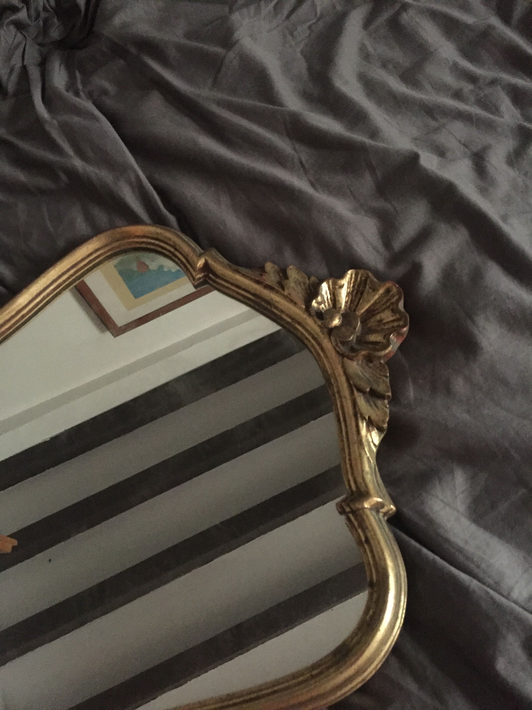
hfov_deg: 48.2
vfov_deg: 61.7
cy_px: 355
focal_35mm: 29
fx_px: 594
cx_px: 266
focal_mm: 4.15
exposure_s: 1/17
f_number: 2.2
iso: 1000
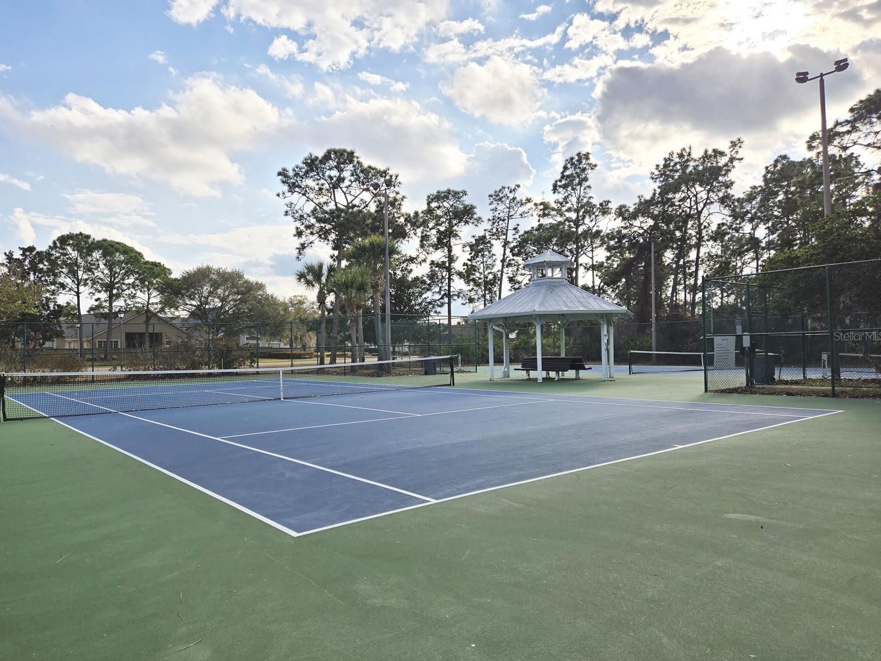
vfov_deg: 56.8
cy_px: 336
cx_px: 428
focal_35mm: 24
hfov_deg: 71.6
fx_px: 611
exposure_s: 1/3336
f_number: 1.8
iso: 25
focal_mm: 5.4
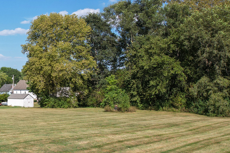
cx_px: 1
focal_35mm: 54
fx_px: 345
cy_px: 89
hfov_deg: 33.7
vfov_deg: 25.0
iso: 100
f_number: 2.8
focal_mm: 8.38
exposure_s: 1/2000
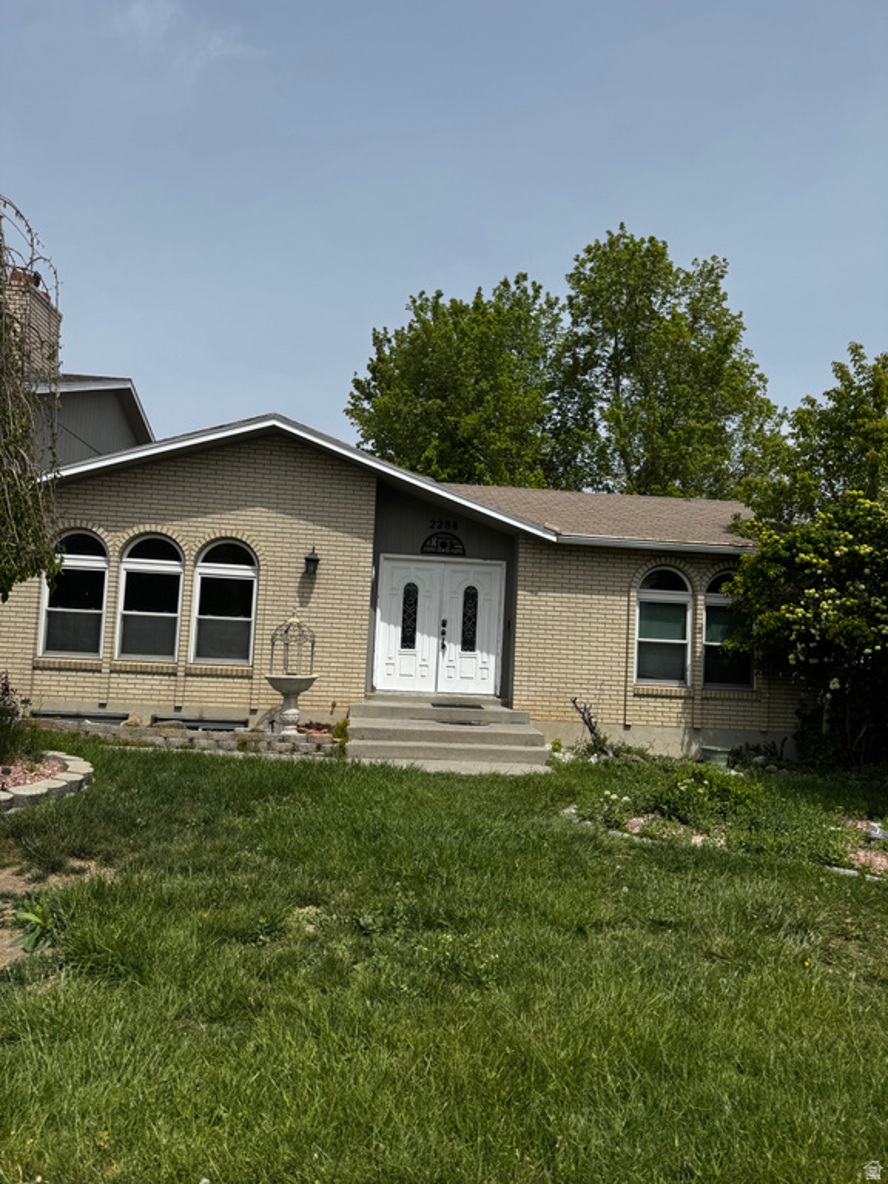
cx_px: 444
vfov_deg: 71.6
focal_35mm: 24
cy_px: 592
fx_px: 821
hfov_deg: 56.8
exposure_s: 1/7092
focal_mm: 6.76
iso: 80
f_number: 1.78
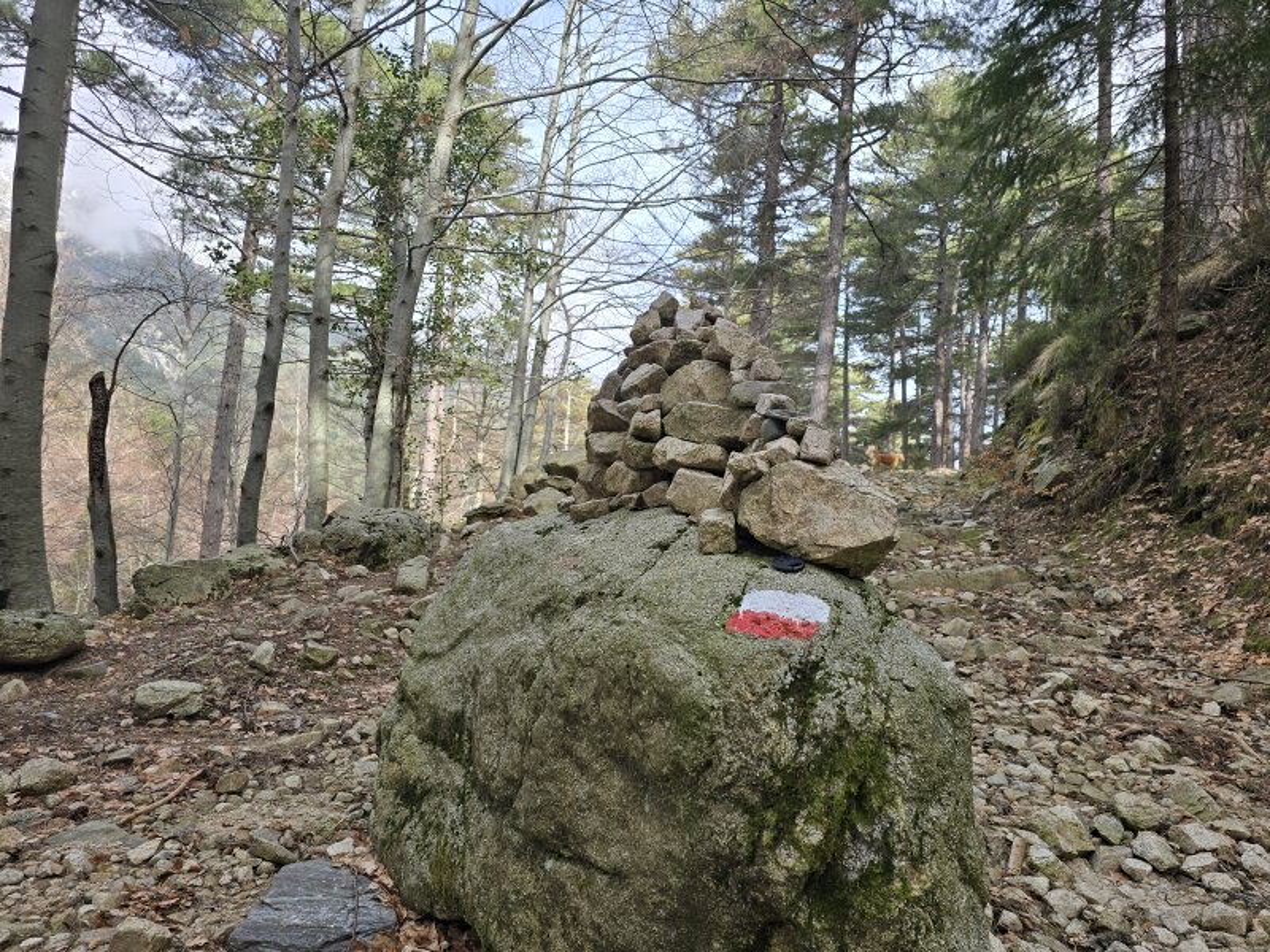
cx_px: 635
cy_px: 476
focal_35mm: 23
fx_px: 844
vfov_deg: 58.9
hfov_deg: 73.9
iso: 12
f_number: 1.7
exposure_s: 1/253
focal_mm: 6.3
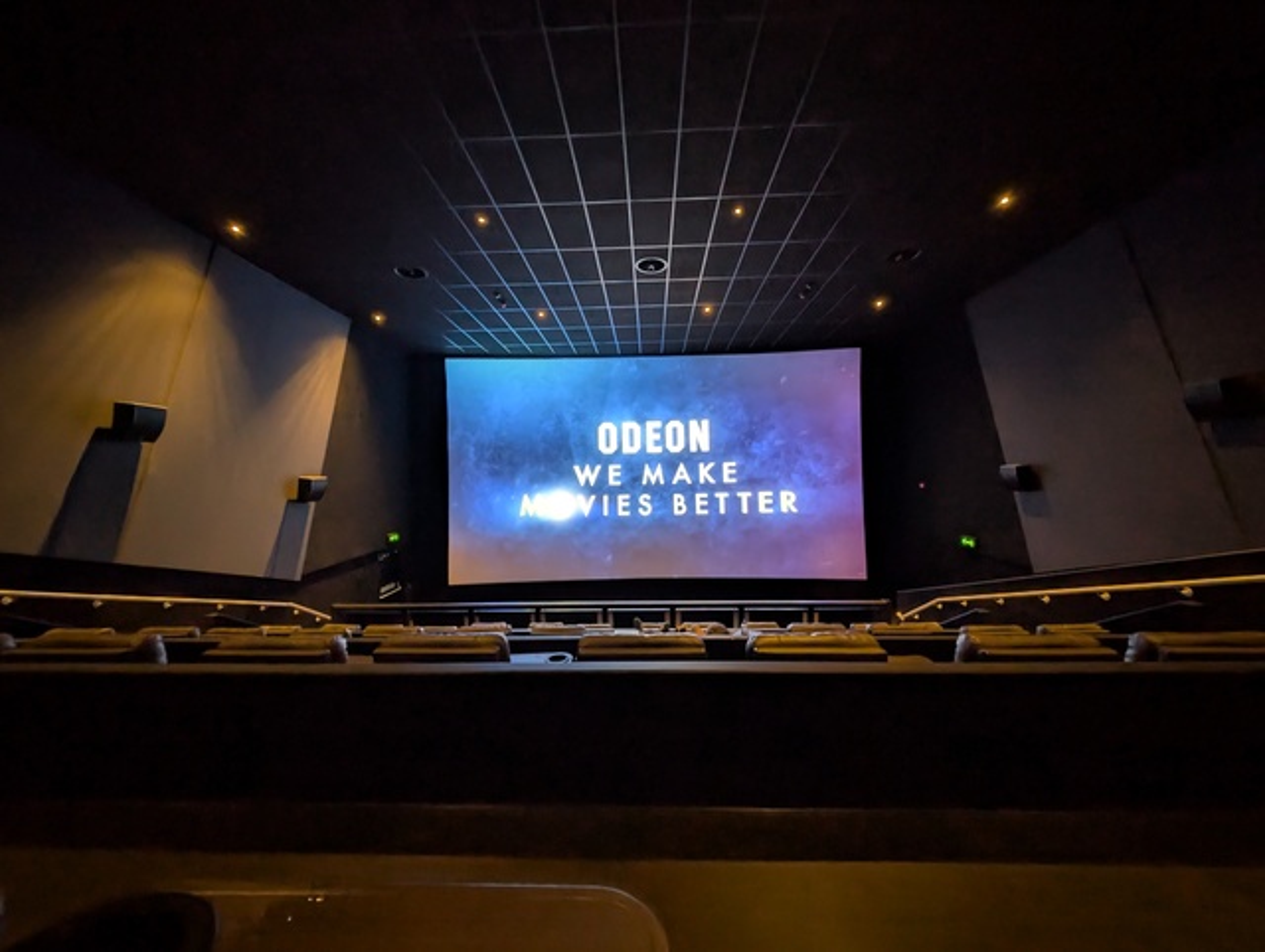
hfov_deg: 110.5
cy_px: 476
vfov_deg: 94.6
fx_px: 439
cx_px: 632
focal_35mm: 12
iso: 199
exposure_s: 1/3.43
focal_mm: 2.23
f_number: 1.95
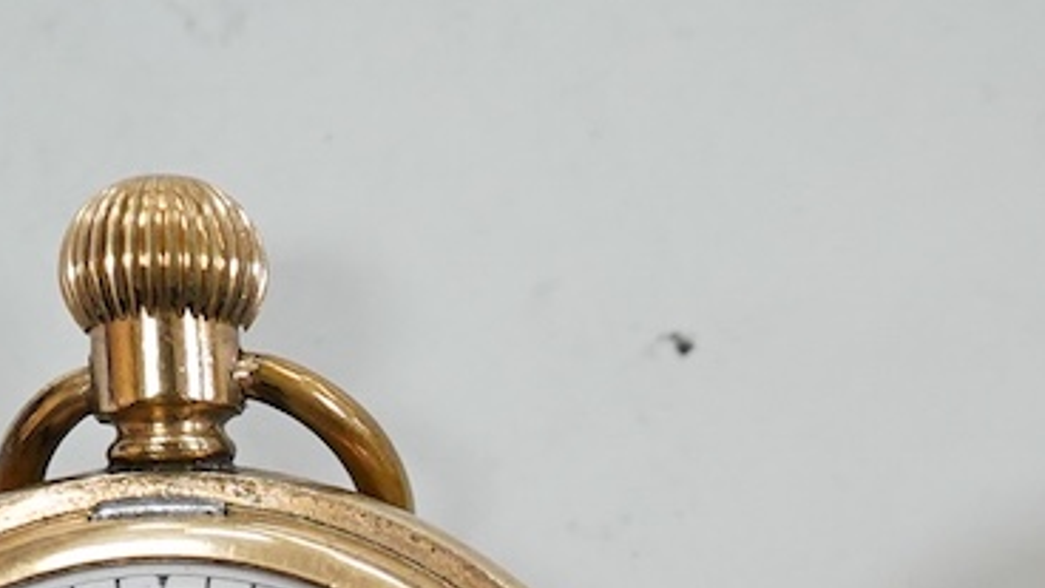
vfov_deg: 8.2
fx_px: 3990
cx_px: 816
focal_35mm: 144
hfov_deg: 14.8
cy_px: 1000
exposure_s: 1/400
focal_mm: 30
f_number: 6.3
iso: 3200
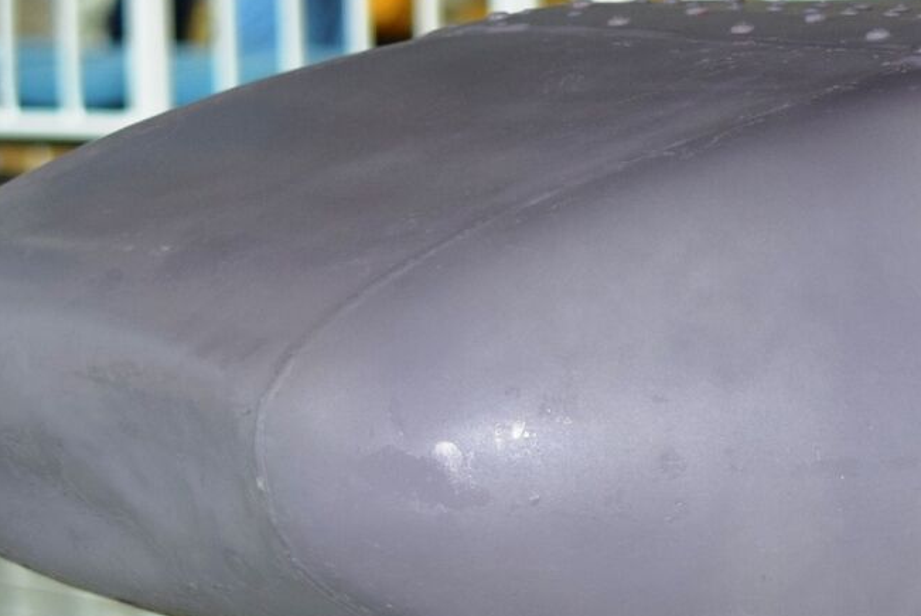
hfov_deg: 7.9
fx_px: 6645
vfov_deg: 5.3
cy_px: 382
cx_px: 1036
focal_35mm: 260
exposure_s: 1/30
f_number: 4.5
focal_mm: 55
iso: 500
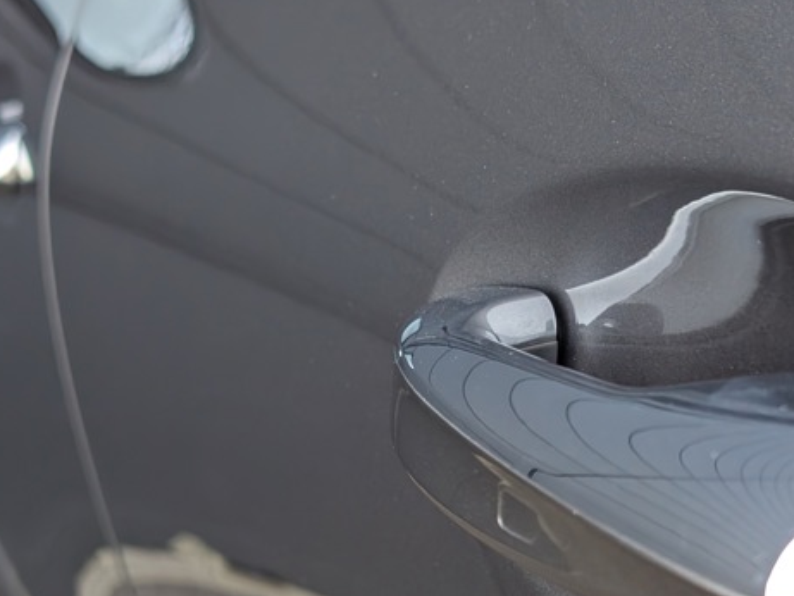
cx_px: 472
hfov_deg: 23.0
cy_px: 467
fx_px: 1950
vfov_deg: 17.2
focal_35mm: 85
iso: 311
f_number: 1.68
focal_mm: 6.9
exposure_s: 1/1311
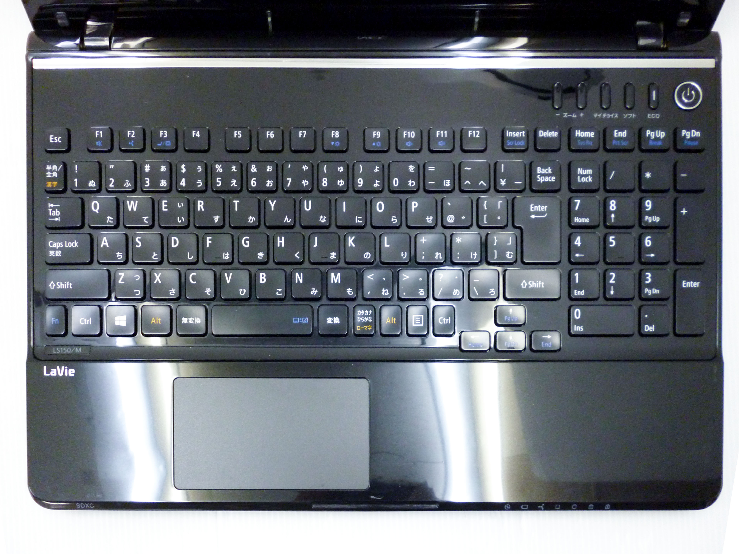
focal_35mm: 28
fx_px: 598
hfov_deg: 63.4
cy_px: 277
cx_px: 370
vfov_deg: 49.7
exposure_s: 1/40
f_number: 3.1
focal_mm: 5
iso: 400
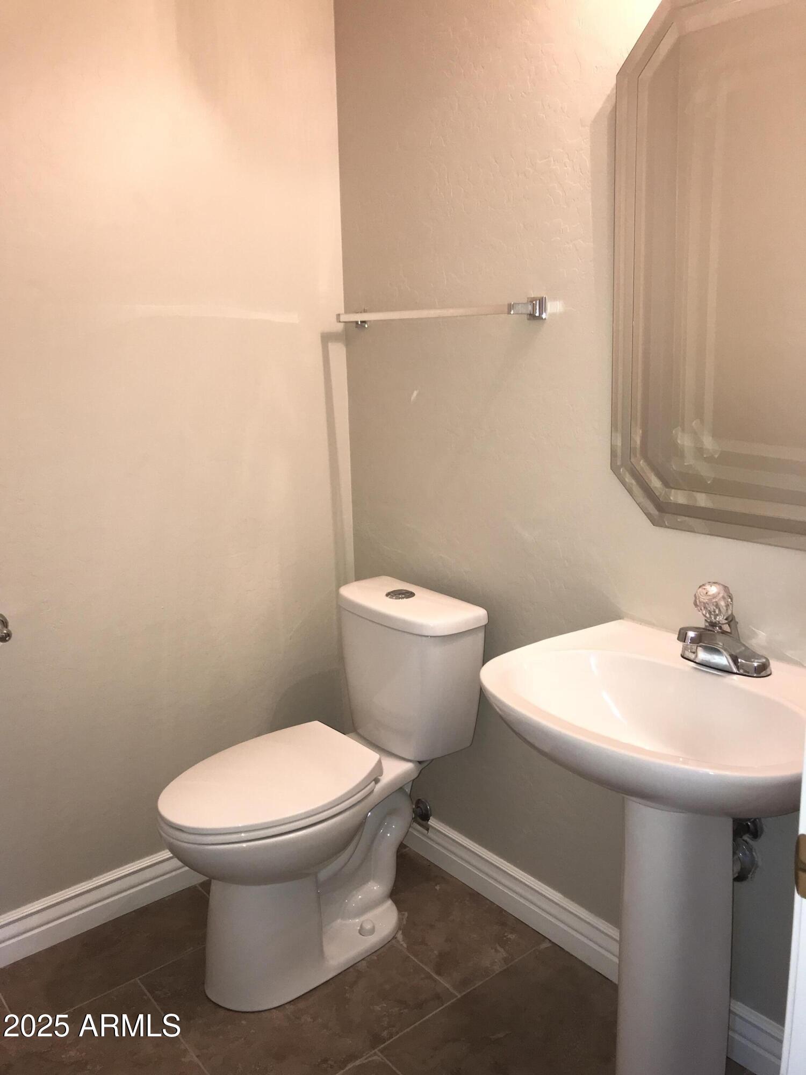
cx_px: 403
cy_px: 538
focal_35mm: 28
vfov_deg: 63.4
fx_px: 869
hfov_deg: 49.7
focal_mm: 3.99
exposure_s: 1/30
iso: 32
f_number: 1.8
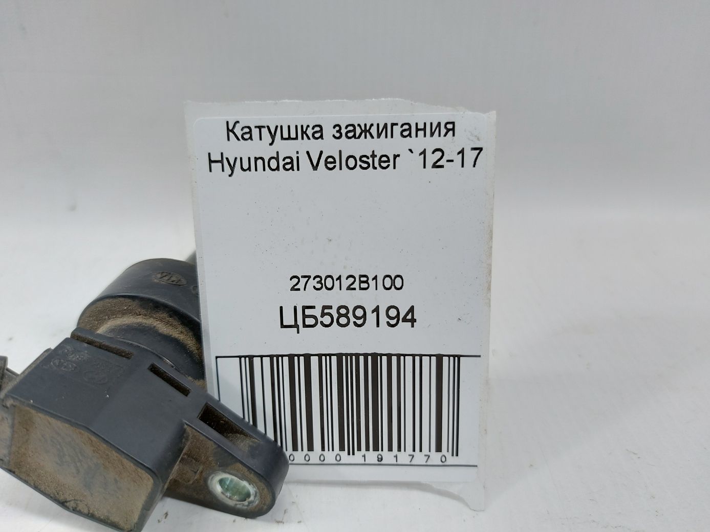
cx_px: 355
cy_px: 266
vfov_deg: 56.8
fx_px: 492
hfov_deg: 71.6
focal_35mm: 24
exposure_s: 1/50
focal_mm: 5.23
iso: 80
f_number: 1.8
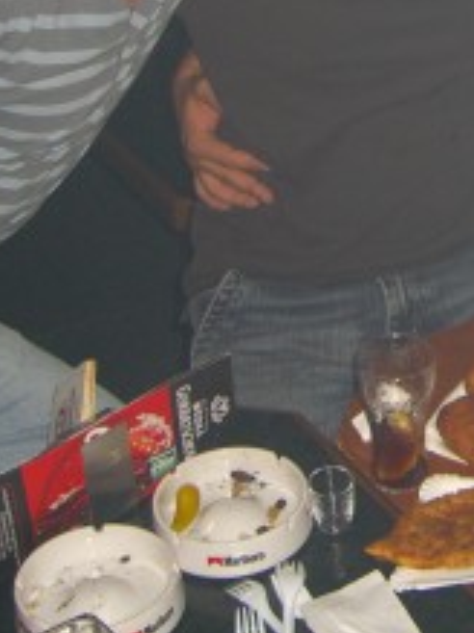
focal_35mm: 104
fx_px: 1901
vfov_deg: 18.4
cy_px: -12
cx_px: 558
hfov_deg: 13.8
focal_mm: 7.9
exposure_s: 1/60
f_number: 2.8
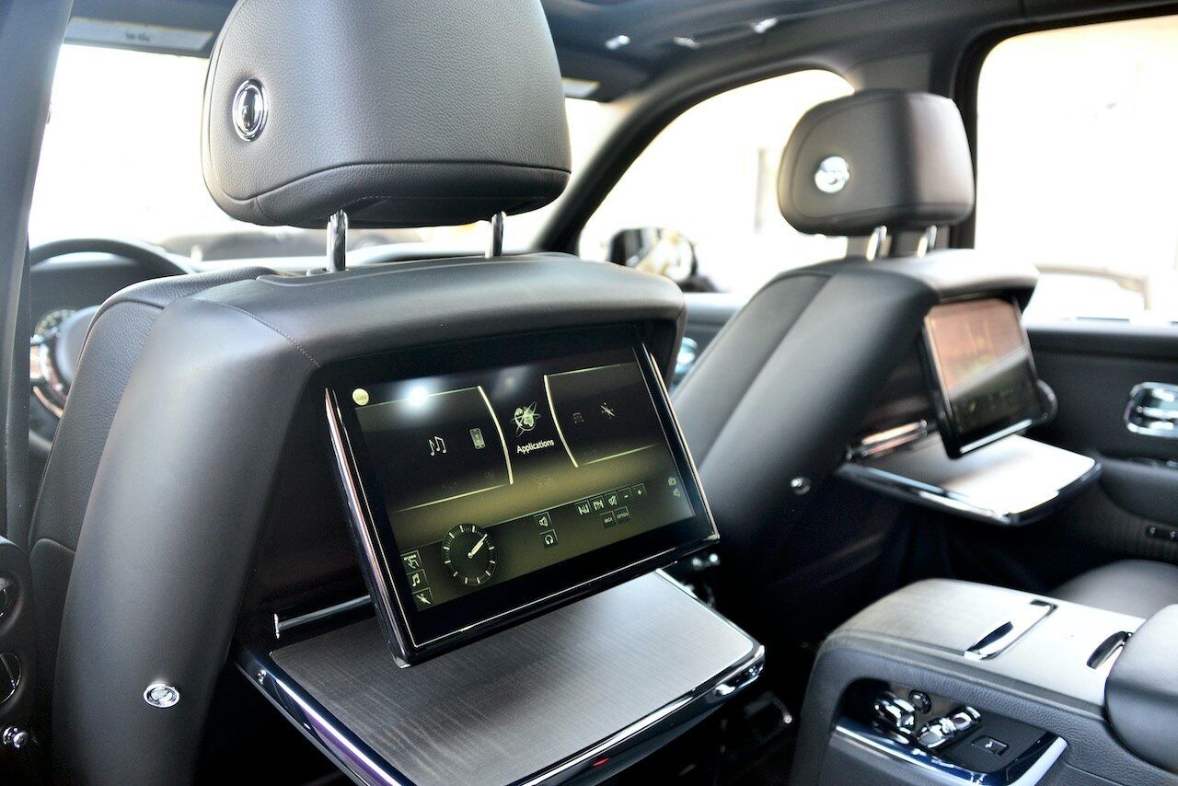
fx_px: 916
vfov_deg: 46.4
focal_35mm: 28
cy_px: 393
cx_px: 589
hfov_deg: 65.5
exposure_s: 1/50
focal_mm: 28
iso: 1000
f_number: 3.5
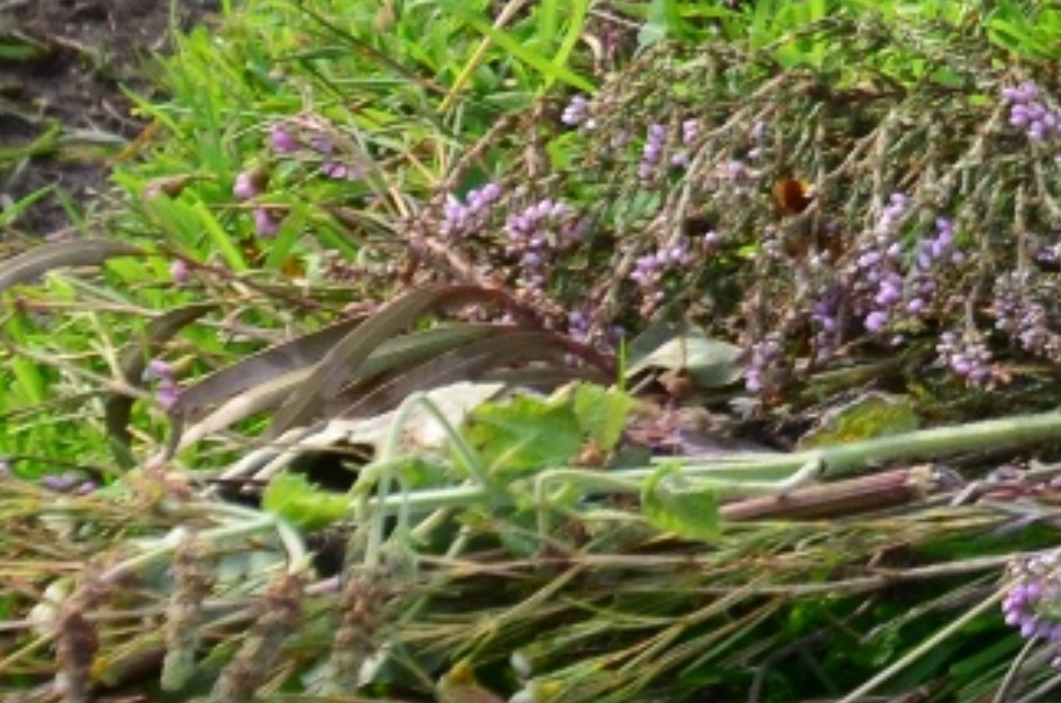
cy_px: -701
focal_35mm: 1002
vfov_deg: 1.4
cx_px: 2050
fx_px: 29487
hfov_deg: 2.1
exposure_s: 1/125
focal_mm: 135
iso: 100
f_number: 5.6
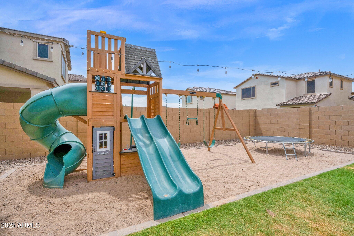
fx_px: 172
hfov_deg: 91.6
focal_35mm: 18
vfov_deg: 68.9
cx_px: 177
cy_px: 118
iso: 500
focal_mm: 17.5
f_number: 13
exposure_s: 1/640
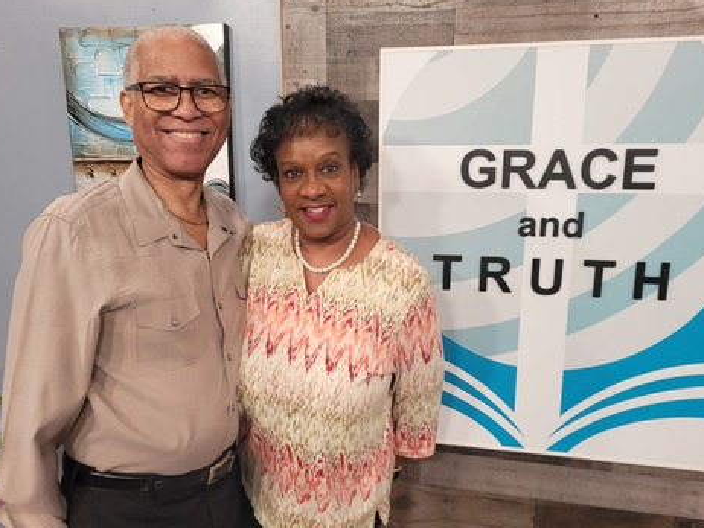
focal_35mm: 30
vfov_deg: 46.7
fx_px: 610
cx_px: 362
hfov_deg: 59.9
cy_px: 297
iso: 125
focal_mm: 5.4
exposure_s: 1/120
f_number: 1.8
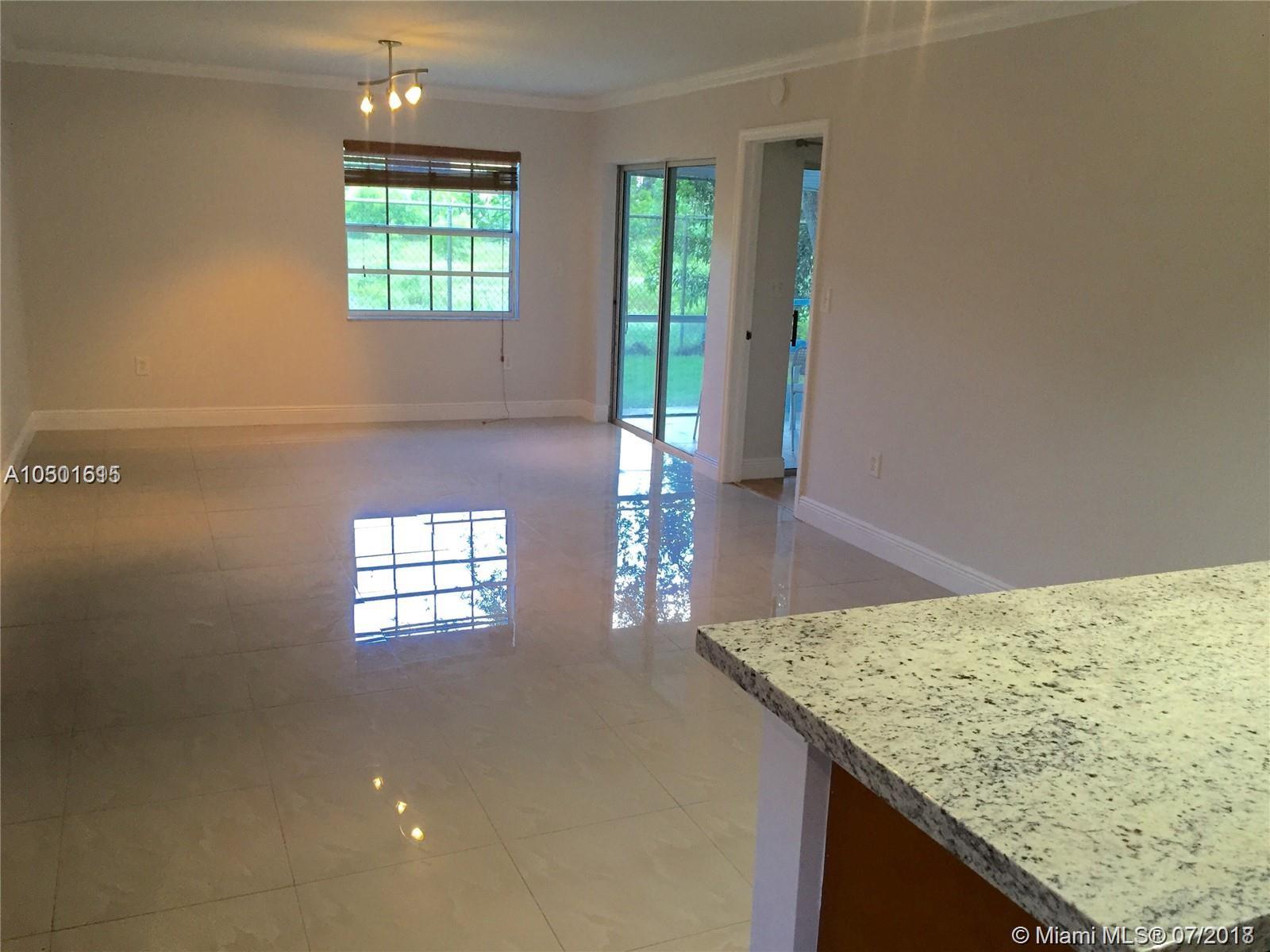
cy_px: 476
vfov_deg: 48.2
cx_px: 635
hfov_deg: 61.7
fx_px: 1064
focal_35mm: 29
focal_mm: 4.15
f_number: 2.2
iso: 50
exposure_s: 1/30
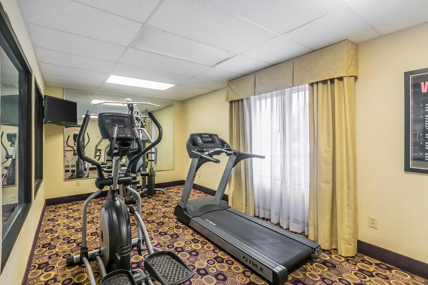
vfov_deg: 77.3
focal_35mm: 15
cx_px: 214
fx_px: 178
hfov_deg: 100.4
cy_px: 142
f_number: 11
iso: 400
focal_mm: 10
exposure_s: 1/5
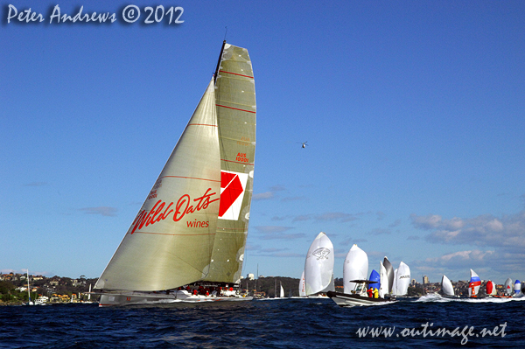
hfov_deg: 28.1
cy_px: 174
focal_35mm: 72
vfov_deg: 18.9
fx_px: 1049
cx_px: 262
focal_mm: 48
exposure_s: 1/320
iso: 400
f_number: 20
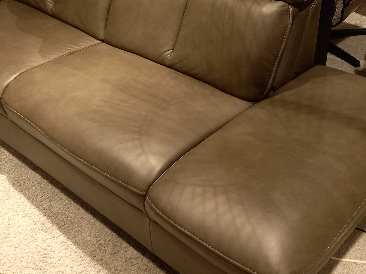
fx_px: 518
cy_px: 76
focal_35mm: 49
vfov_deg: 29.3
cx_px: 150
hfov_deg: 38.8
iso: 200
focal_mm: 4.6
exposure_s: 1/40
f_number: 2
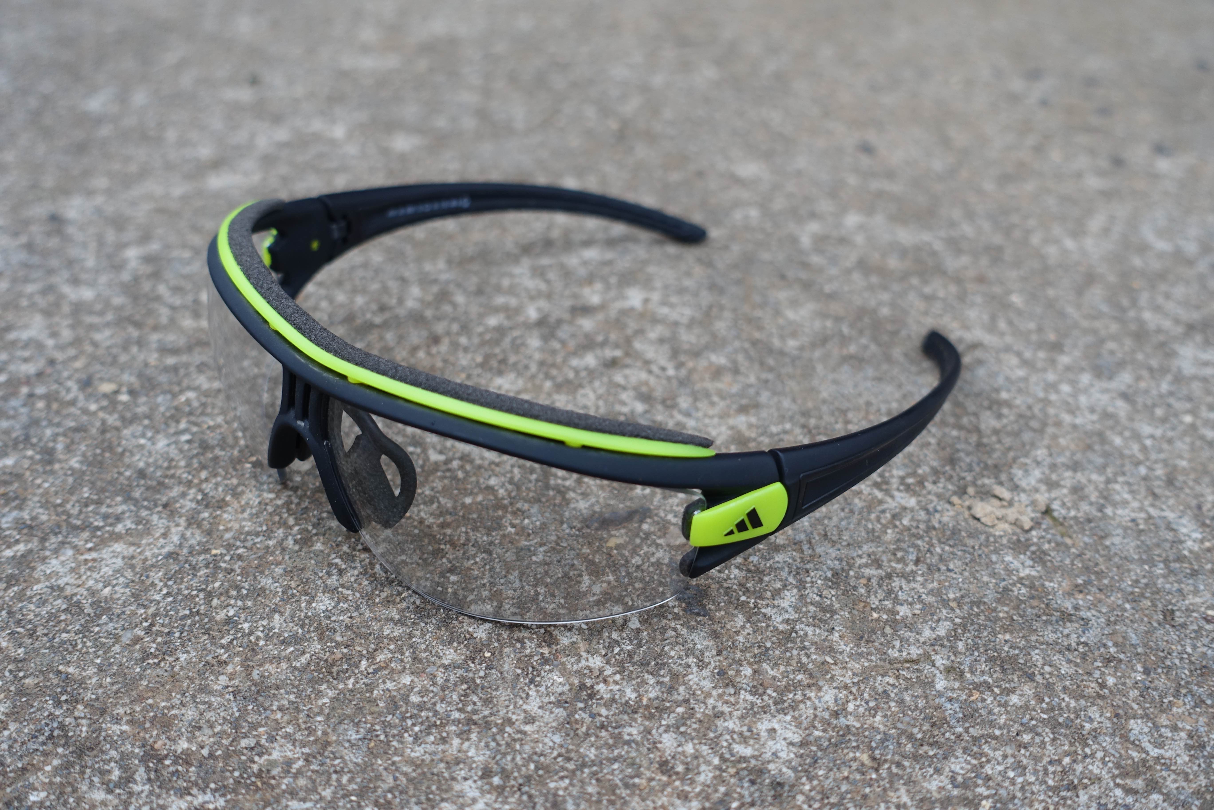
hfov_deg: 50.7
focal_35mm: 38
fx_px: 1281
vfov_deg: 35.1
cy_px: 405
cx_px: 607
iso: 125
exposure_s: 1/50
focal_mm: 13.92
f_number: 2.8
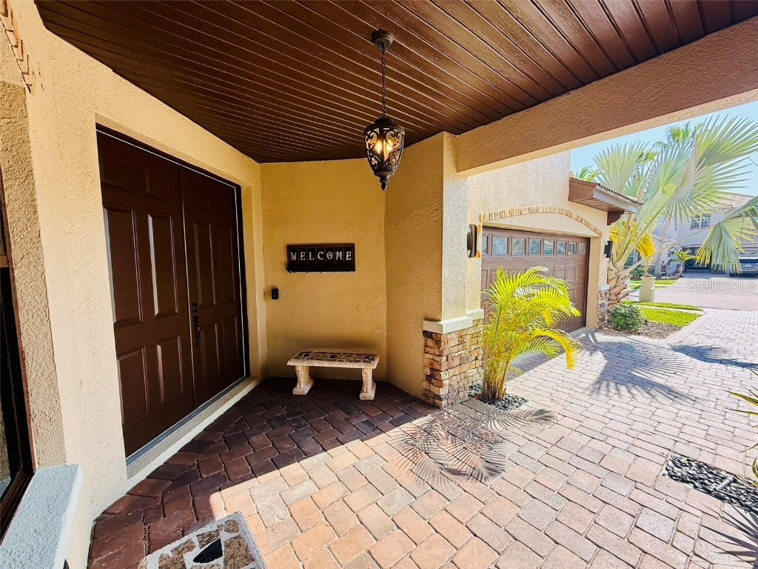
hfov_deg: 102.1
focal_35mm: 14
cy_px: 284
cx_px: 379
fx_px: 307
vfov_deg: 85.7
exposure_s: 1/365
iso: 64
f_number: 2.2
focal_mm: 2.22
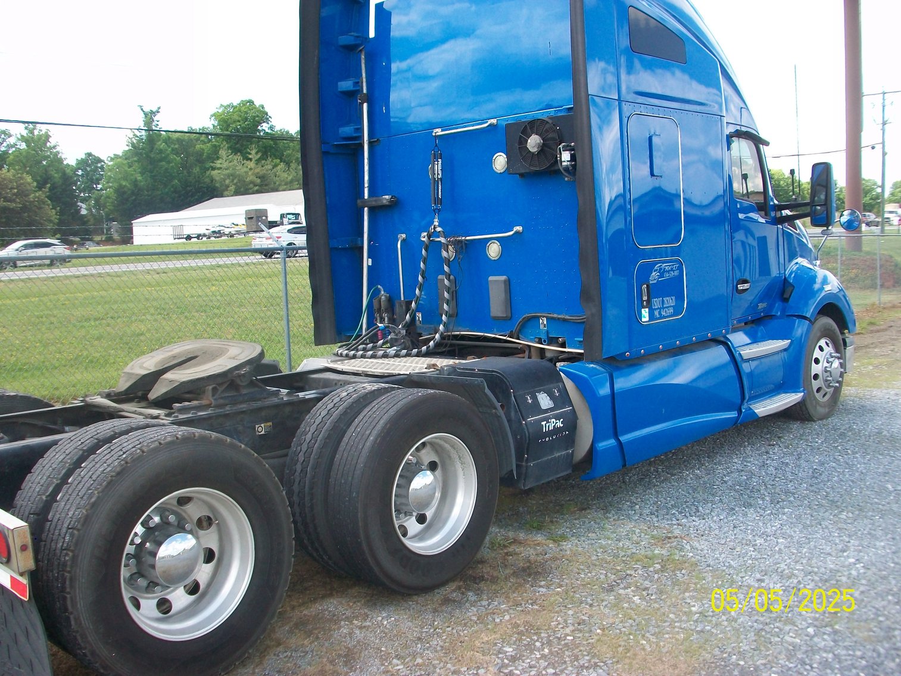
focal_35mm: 34
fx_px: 885
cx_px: 450
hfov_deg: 54.0
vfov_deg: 41.8
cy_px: 338
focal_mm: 5.7
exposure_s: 1/400
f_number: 2.8
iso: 80
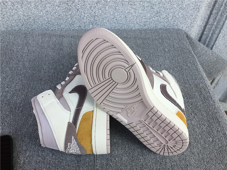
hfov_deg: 58.4
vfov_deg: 45.4
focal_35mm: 31
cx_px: 114
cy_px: 85
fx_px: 203
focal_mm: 3.3
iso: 25
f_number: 2.4
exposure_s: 1/337
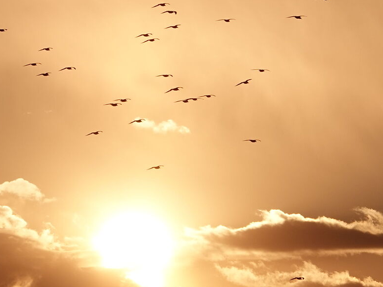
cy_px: 109
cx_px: 104
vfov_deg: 2.6
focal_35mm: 567
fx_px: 6274
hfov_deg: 3.5
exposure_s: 1/1250
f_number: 8
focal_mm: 70.27
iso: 100
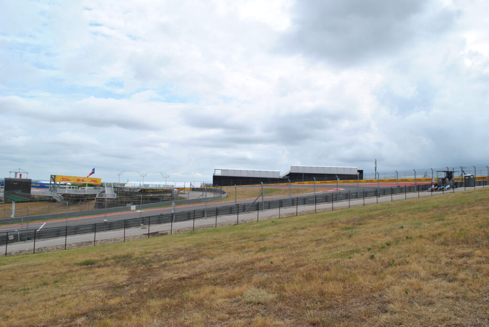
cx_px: 244
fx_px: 367
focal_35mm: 27
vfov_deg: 48.0
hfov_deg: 67.3
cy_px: 164
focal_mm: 18
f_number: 8
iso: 100
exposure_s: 1/250
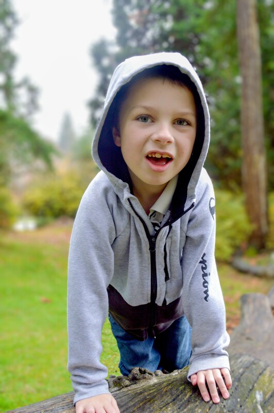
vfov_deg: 57.3
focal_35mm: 33
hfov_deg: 39.9
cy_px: 206
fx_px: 377
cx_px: 137
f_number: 5.6
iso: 400
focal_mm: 22
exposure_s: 1/125
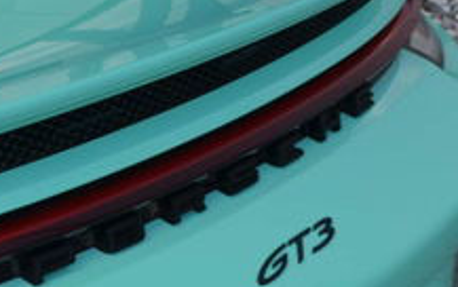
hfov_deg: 18.4
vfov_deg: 12.1
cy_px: 125
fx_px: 1349
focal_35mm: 108
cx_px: -65
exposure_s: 1/60
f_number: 5.6
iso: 100
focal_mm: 20
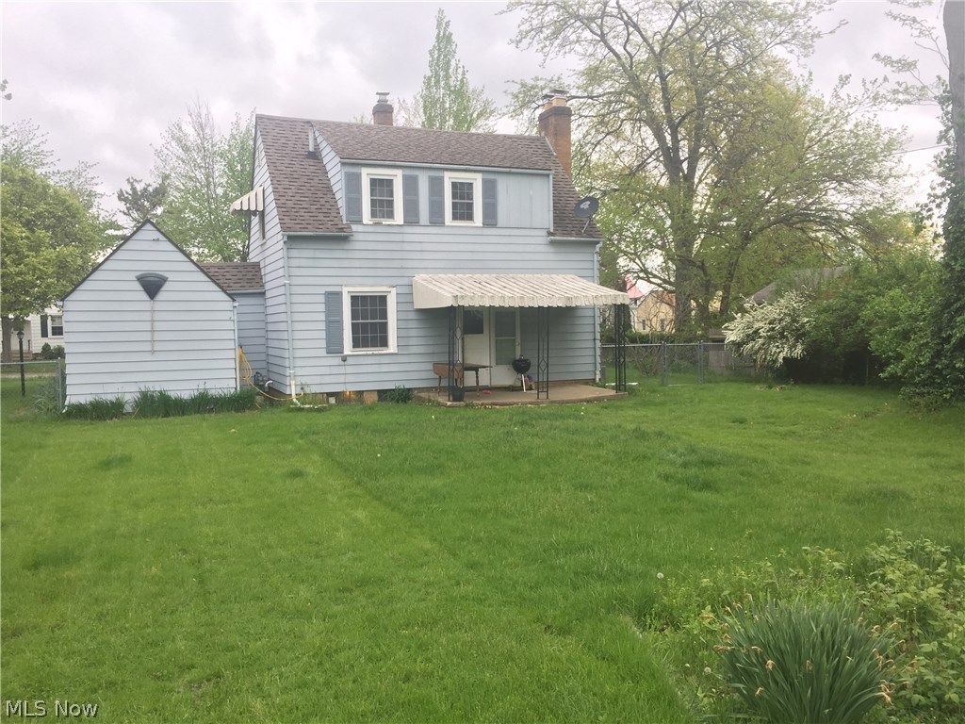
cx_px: 482
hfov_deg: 61.7
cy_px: 362
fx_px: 808
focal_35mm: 29
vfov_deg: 48.2
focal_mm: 4.15
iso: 32
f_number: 2.2
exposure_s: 1/363
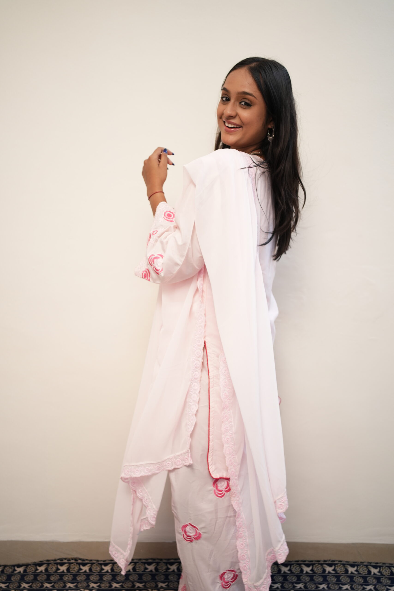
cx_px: 197
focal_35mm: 35
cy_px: 296
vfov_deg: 54.4
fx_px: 574
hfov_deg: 37.9
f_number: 2.2
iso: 400
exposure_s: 1/125
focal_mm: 35
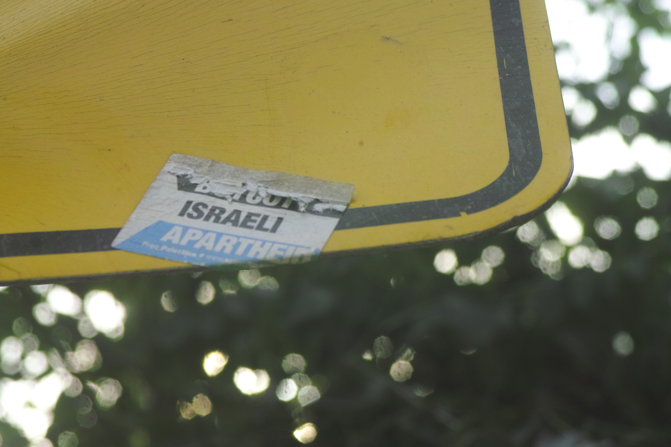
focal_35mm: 120
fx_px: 2236
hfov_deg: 17.1
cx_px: 336
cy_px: 224
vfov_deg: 11.4
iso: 400
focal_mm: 80
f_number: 9
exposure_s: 1/250
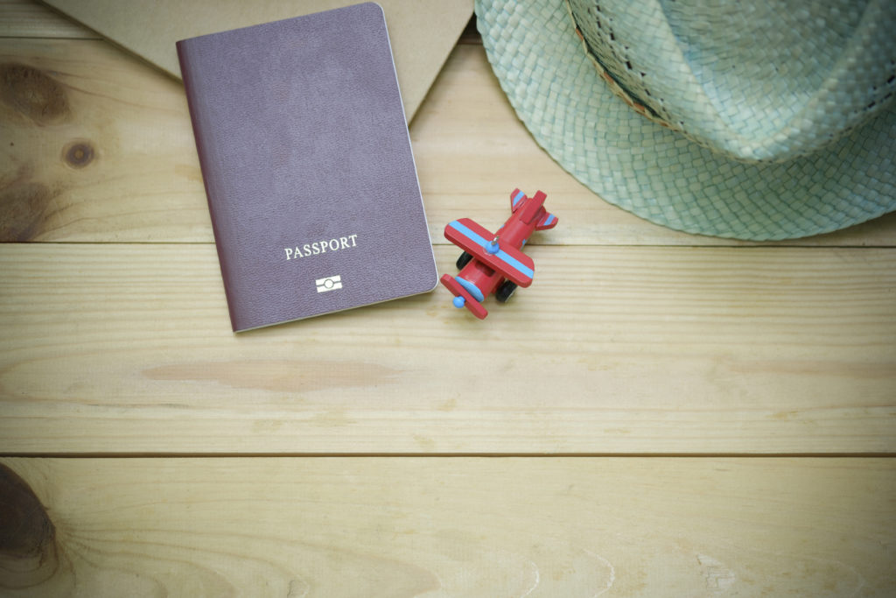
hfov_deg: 22.6
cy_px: 299
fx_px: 2240
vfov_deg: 15.2
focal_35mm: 90
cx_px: 448
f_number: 2.4
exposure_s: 1/420
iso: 400
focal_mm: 60
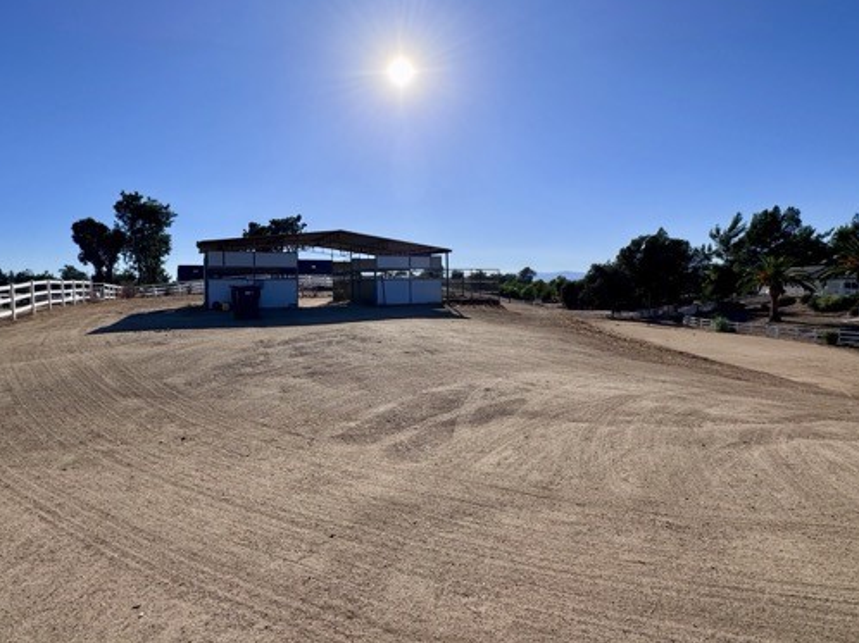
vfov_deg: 71.5
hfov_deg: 87.7
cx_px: 414
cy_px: 298
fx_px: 446
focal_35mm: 18
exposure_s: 1/3906
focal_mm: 2.22
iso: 40
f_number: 2.2
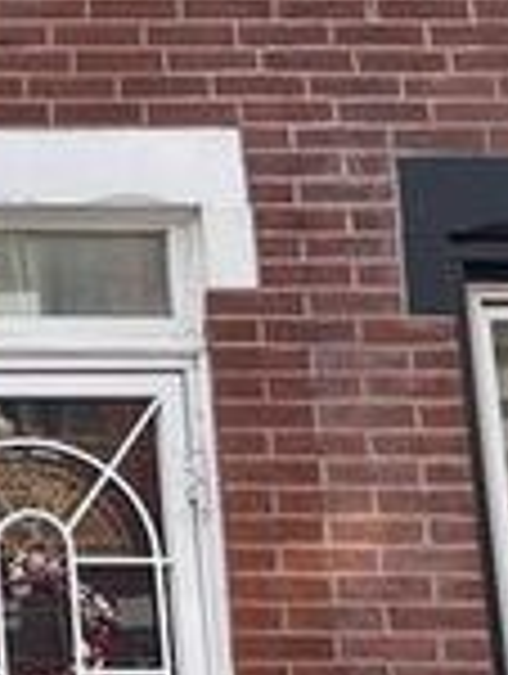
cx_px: -598
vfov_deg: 17.7
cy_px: 250
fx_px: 2166
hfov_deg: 11.6
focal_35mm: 111
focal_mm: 5.1
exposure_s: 1/486
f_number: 1.6
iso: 32
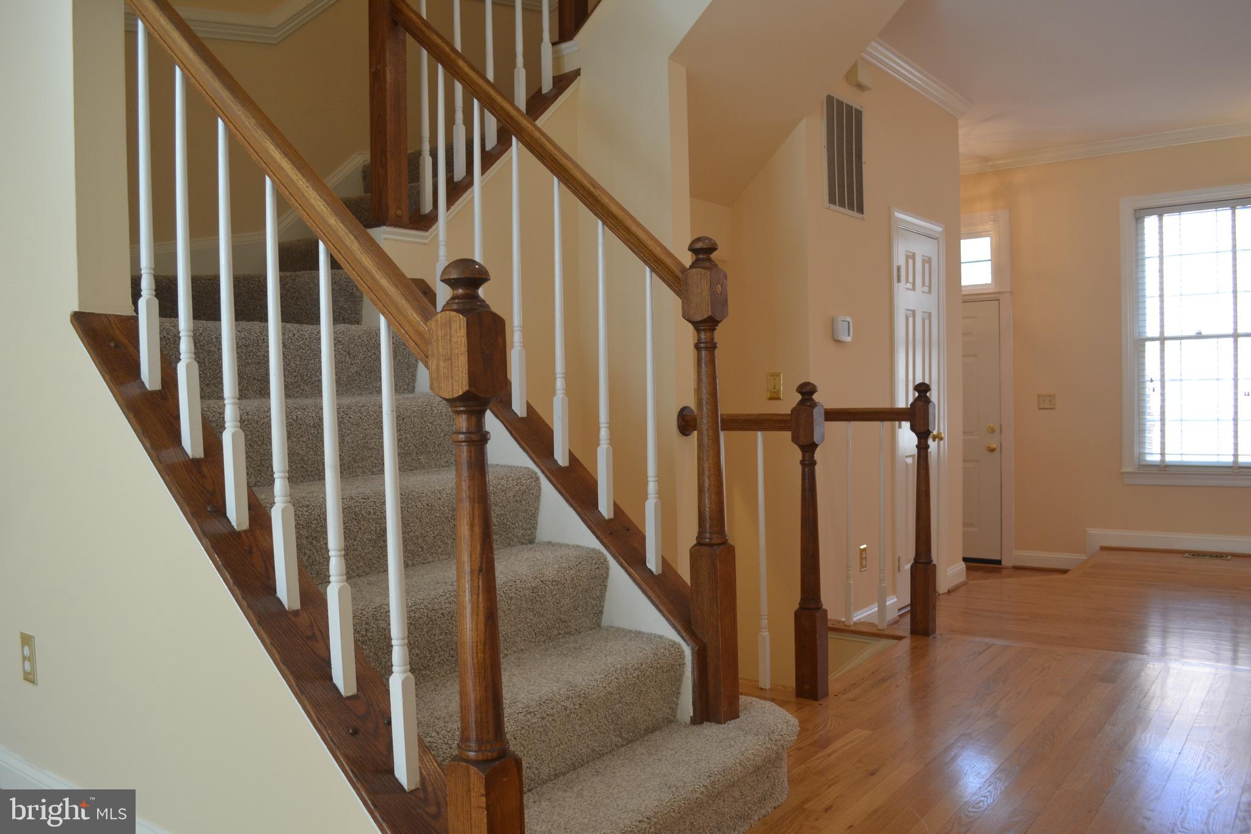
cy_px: 417
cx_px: 626
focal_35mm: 27
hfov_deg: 67.4
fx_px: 938
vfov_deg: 47.9
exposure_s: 1/80
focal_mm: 18
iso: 400
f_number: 4.5
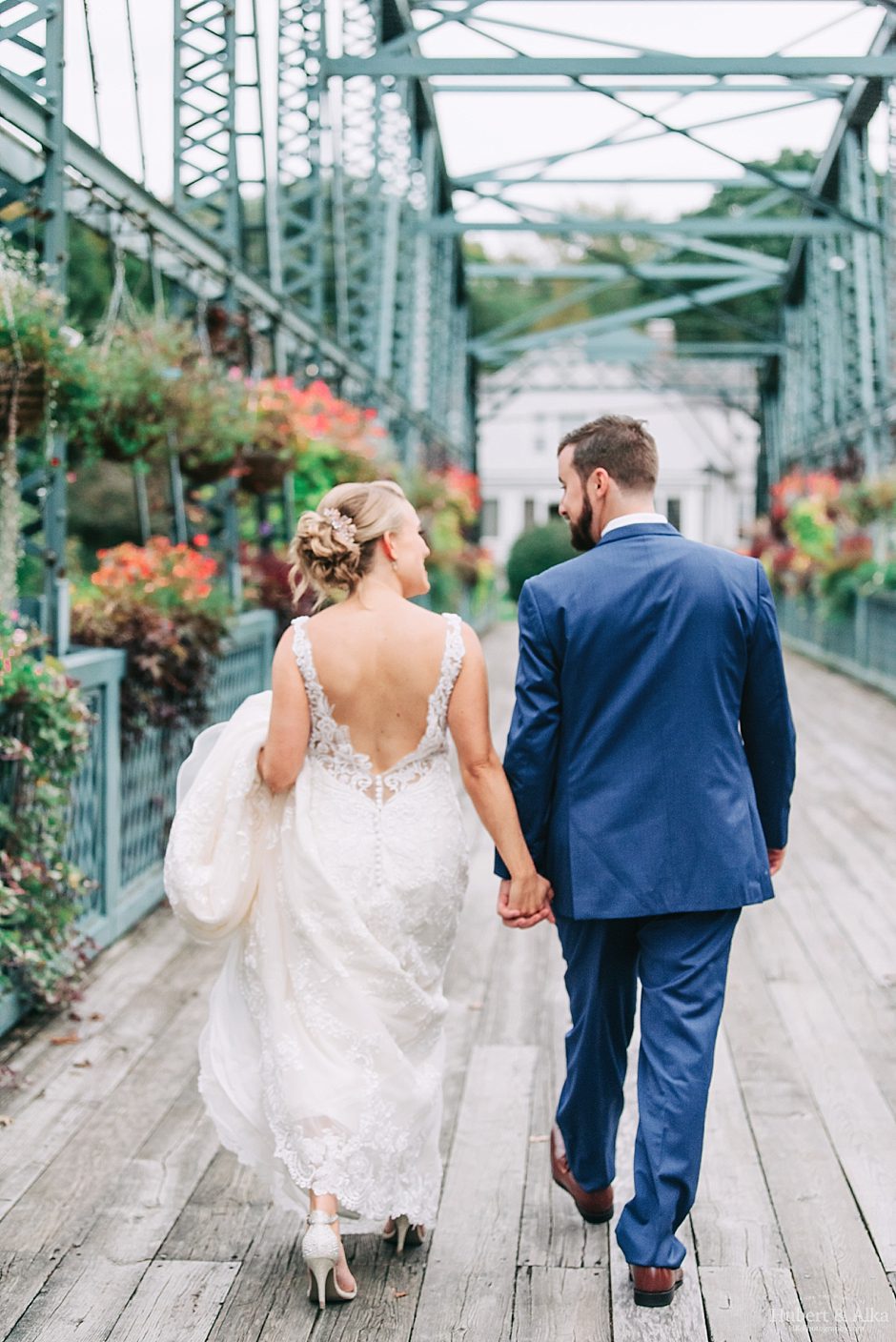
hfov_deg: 19.5
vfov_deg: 28.8
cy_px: 671
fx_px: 2611
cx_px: 448
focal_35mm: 70
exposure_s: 1/640
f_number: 2.8
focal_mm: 70
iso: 320
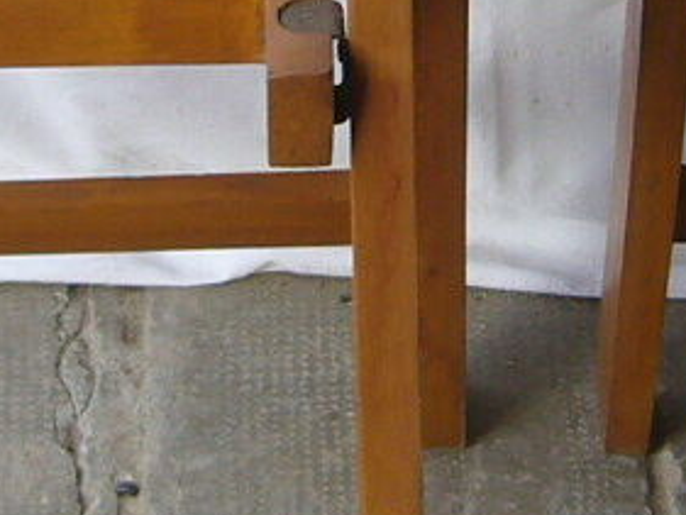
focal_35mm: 199
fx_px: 3945
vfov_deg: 7.5
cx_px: 488
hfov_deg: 9.9
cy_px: 142
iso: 80
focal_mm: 5.8
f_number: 2.8
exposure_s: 1/50
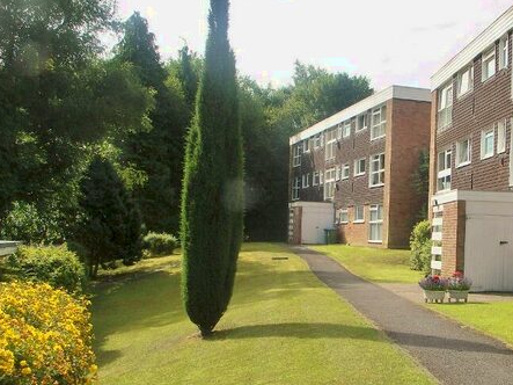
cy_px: 227
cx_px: 343
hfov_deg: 38.5
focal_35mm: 49
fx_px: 726
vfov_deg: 29.6
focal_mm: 8
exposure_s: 1/200
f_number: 7.1
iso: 50
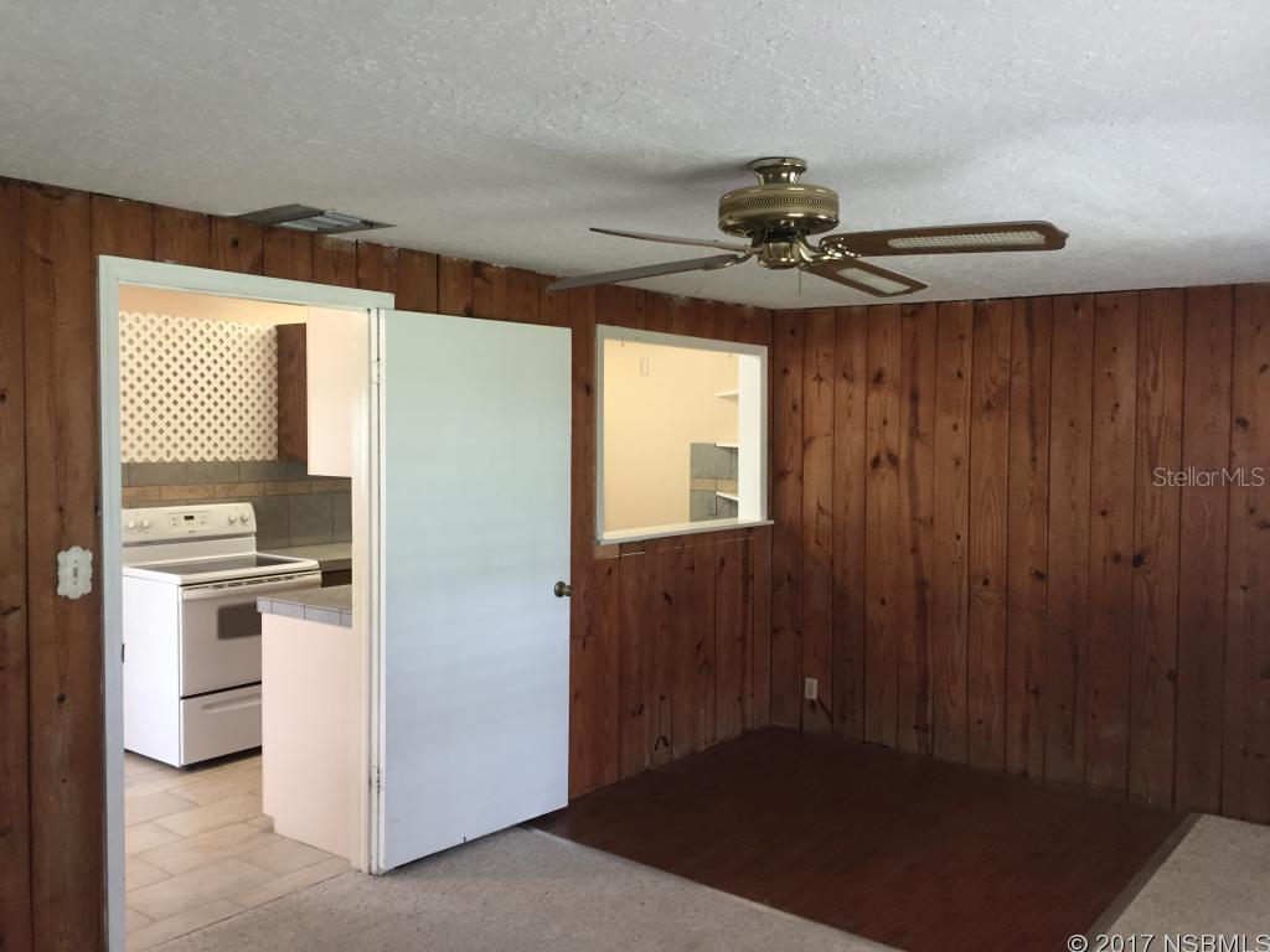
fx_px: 1064
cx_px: 635
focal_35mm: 29
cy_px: 476
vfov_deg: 48.2
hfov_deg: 61.7
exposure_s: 1/30
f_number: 2.2
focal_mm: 4.15
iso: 125
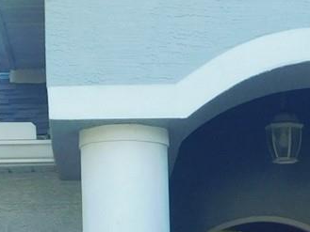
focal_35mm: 175
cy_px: 337
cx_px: 235
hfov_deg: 11.3
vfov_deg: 8.3
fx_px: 1568
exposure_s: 1/80
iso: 125
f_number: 3.5
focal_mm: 6.3
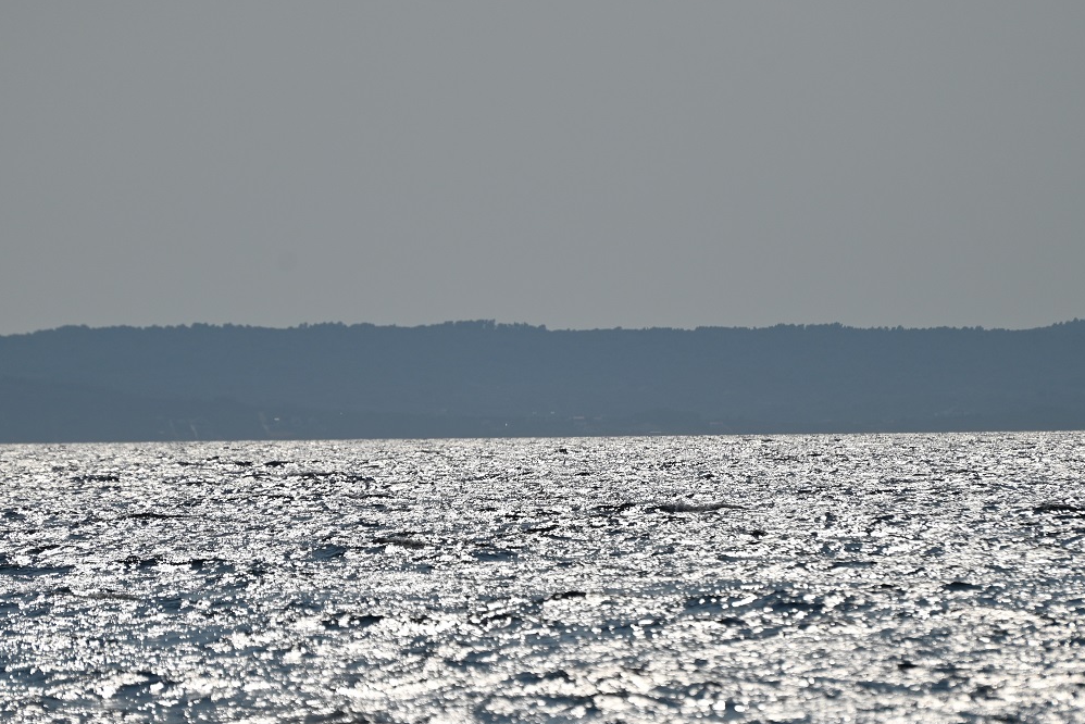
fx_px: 13596
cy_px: 477
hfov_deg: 4.6
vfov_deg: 3.1
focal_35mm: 451
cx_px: 529
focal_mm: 300
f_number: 5.6
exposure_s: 1/8000
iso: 180
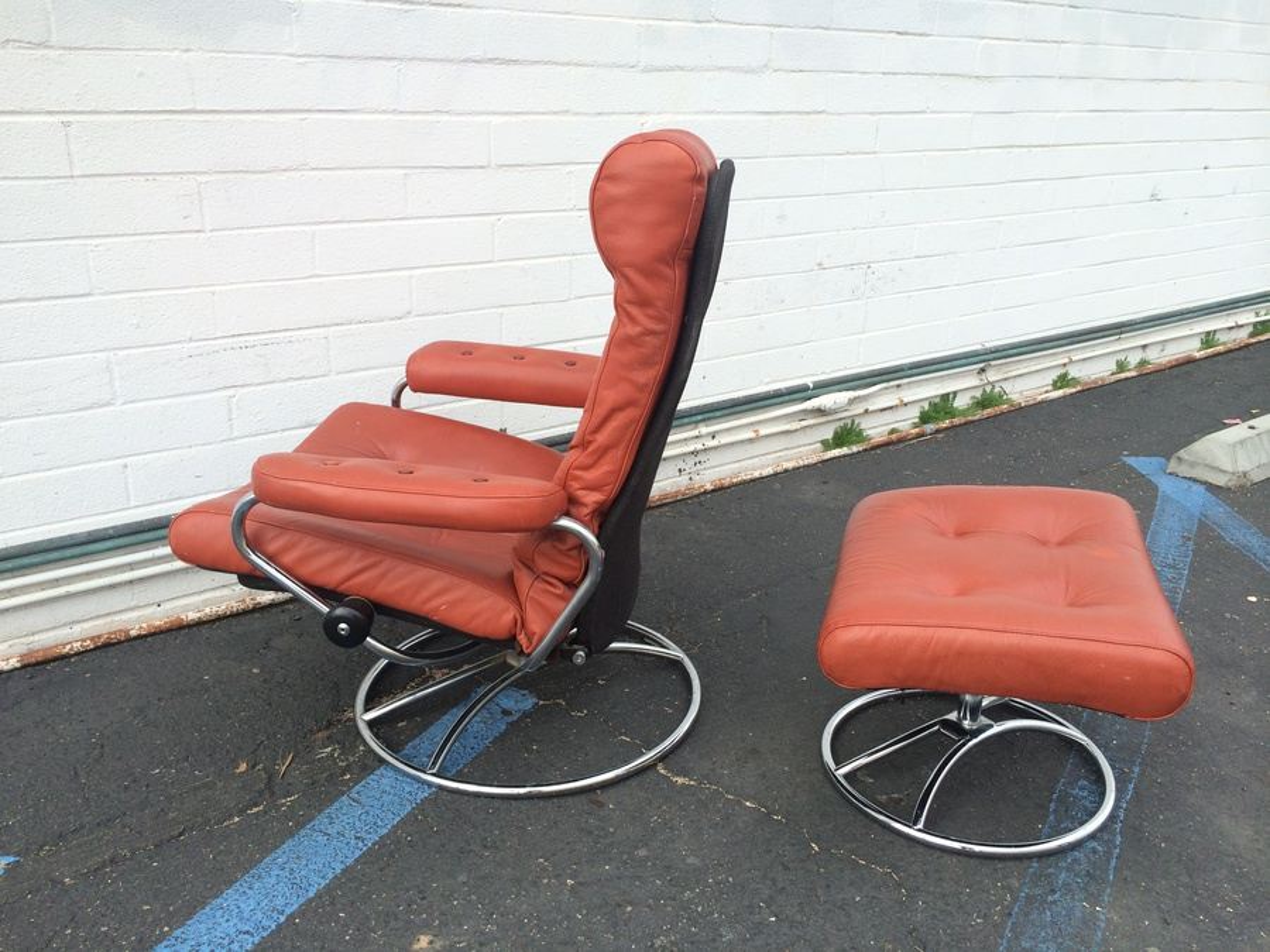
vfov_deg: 46.8
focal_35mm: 30
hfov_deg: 60.0
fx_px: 1101
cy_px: 476
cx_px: 635
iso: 32
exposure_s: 1/562
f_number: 2.2
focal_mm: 4.12
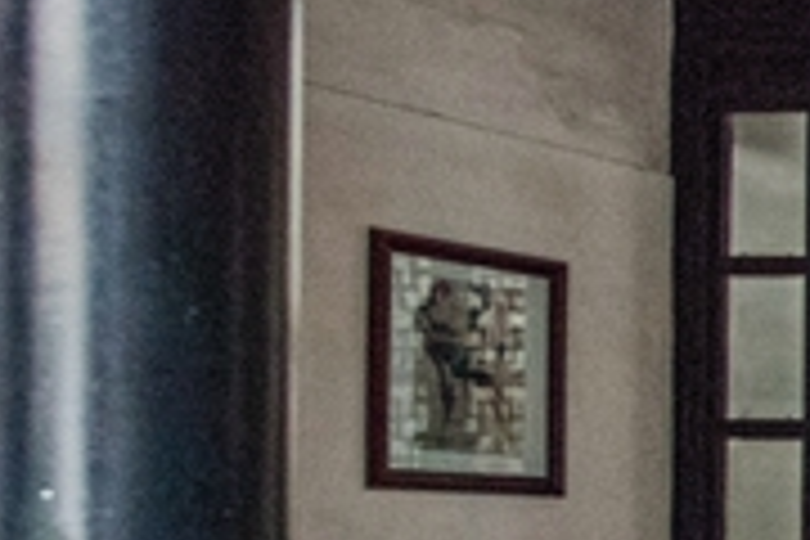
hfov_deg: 12.5
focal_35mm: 84
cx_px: 2282
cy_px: 569
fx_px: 1890
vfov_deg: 15.9
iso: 3200
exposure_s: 1/80
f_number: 4.5
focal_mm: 14
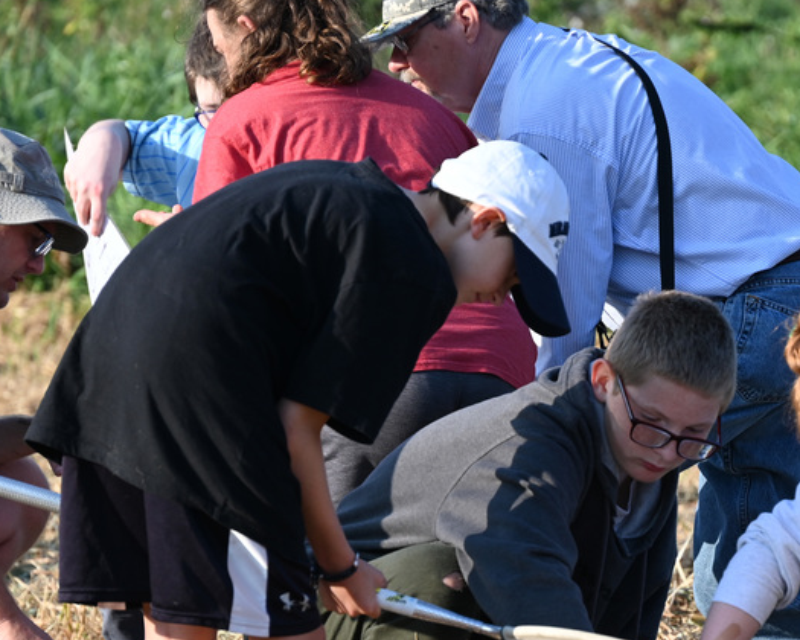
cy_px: 459
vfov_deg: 4.2
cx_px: 625
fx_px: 8666
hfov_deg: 5.3
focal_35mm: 366
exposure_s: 1/500
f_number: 6.3
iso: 280
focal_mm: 200
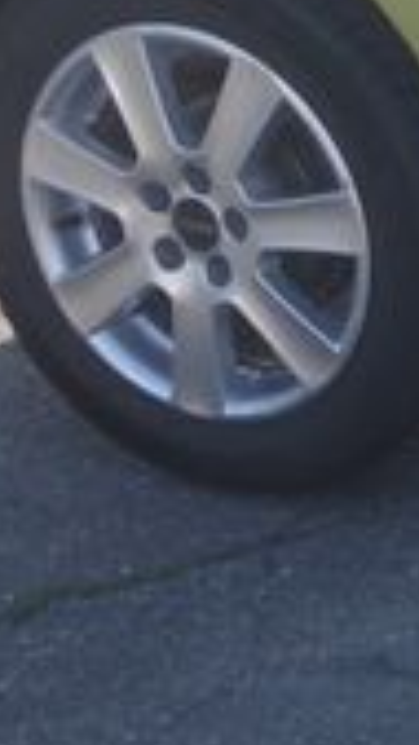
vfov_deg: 12.1
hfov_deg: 5.7
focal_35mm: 178
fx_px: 3518
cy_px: 306
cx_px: 1742
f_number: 5.6
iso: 125
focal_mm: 10.4
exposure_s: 1/125
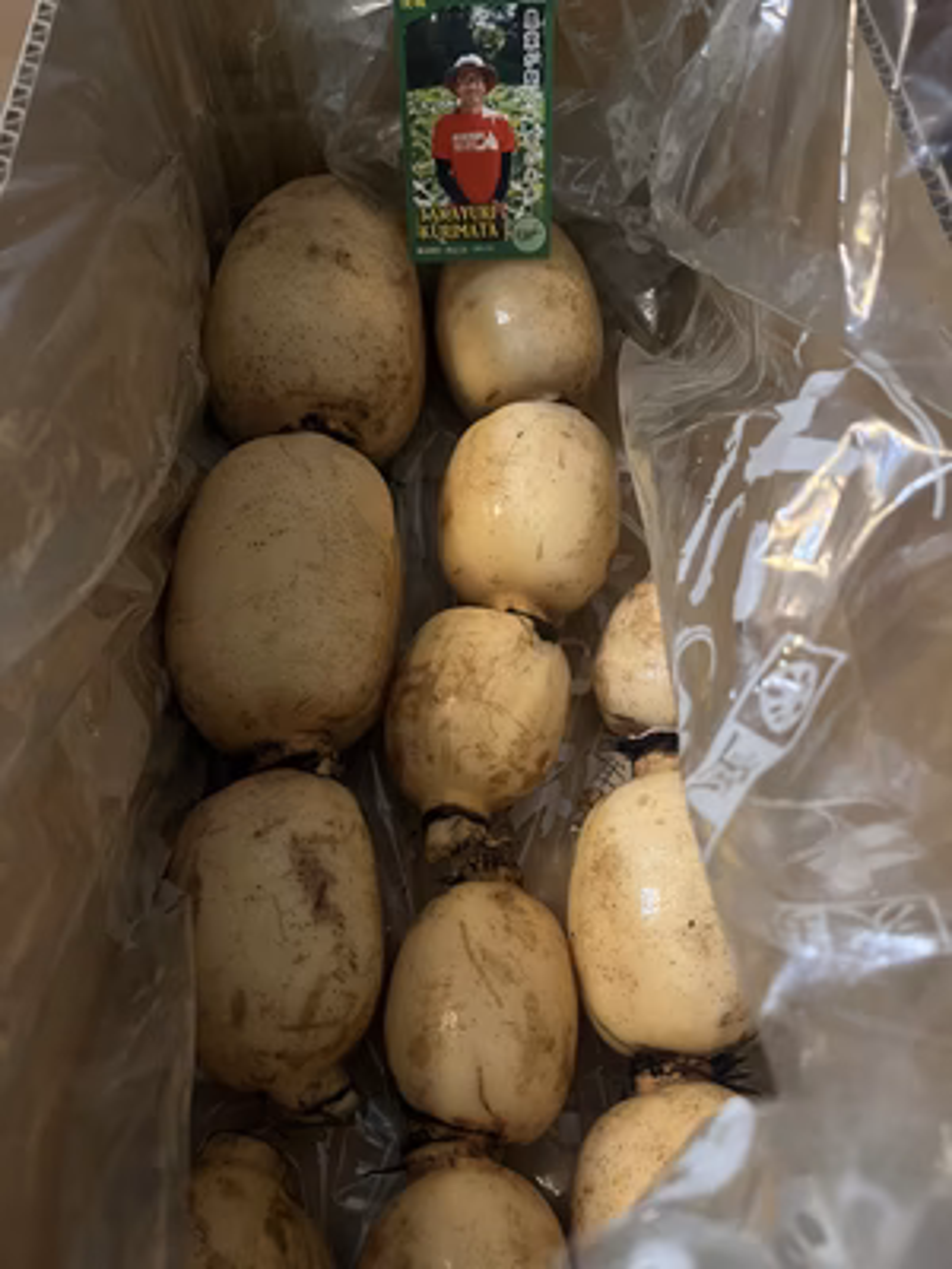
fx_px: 953
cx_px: 476
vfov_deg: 67.3
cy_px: 634
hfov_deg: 53.1
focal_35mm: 26
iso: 500
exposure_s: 1/25
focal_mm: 5.1
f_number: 1.6
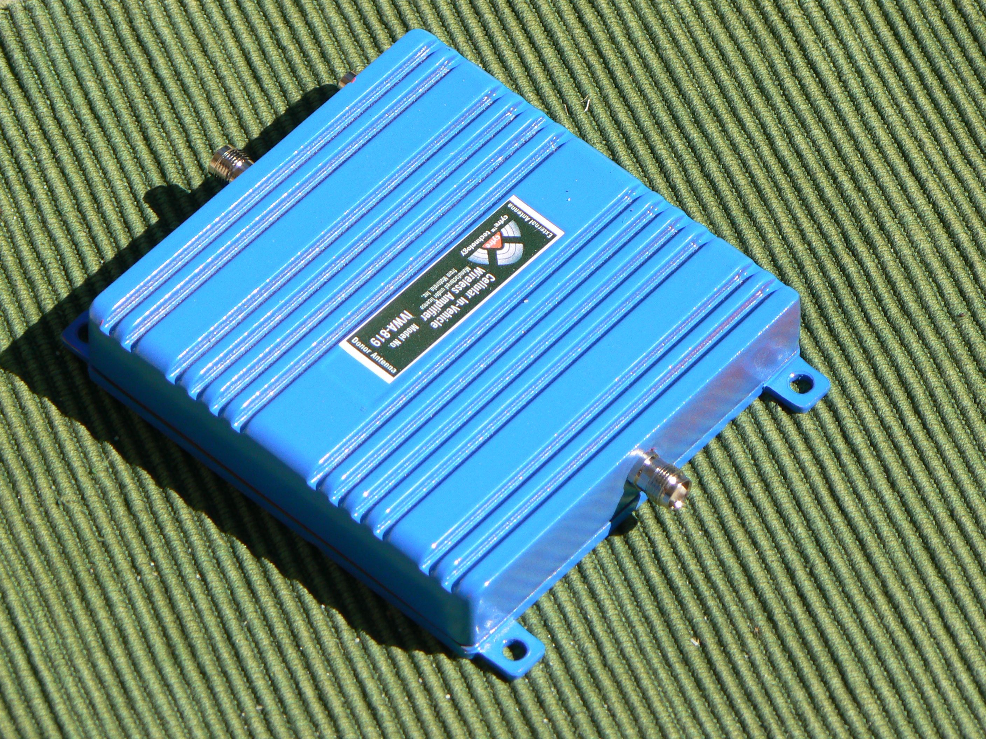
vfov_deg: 7.0
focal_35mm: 212
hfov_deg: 9.3
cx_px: 493
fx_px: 6039
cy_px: 370
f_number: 5.6
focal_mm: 35.4
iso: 80
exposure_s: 1/320
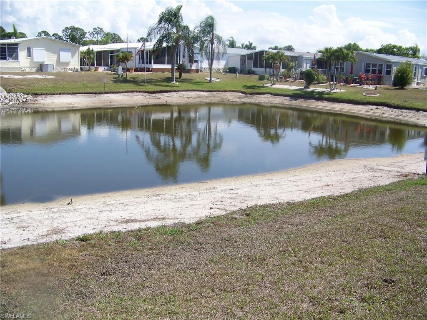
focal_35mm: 36
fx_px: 444
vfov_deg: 39.7
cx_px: 214
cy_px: 160
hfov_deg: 51.4
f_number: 2.8
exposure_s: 1/800
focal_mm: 5.85
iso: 64
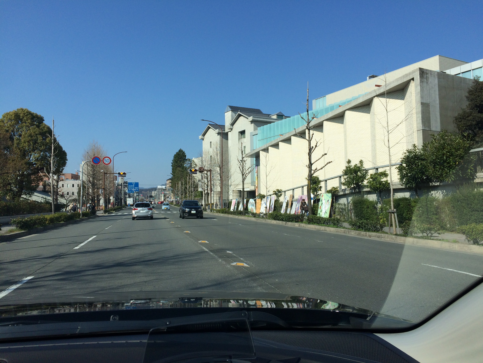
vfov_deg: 48.2
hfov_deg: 61.7
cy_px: 182
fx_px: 405
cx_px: 242
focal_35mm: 29
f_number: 2.2
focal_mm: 4.15
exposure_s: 1/2053
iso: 32
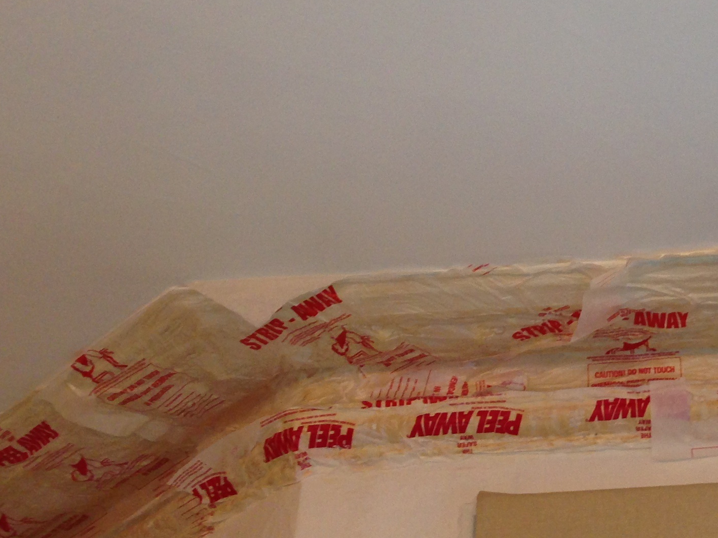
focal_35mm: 76
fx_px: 1577
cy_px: 169
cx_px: 742
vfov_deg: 19.3
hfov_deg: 24.3
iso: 80
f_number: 2.4
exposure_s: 1/20
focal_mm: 4.12
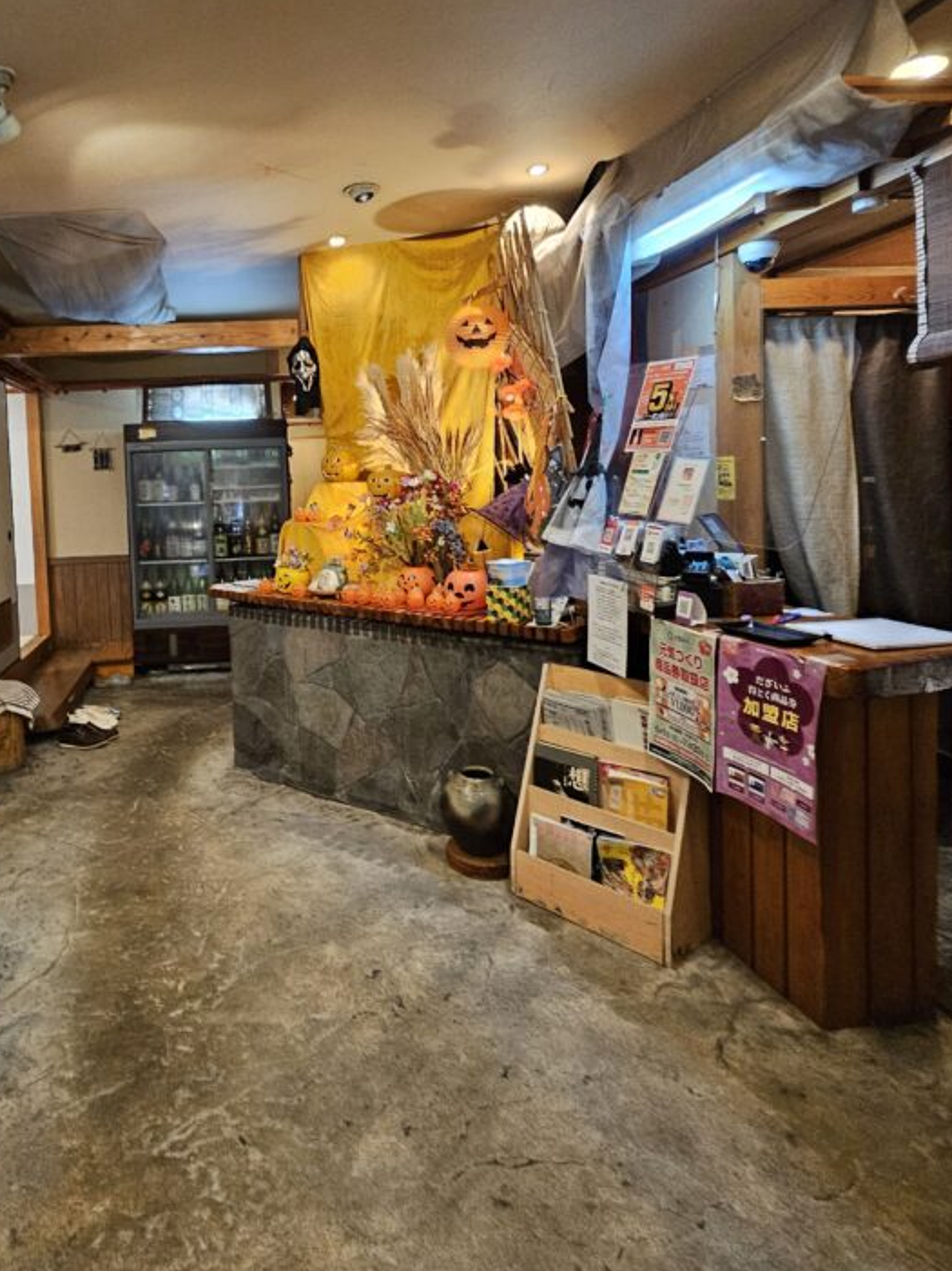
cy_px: 533
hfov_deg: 65.4
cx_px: 265
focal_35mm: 19
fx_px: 697
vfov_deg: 84.0
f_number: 2.2
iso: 640
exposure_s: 1/30
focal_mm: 2.2
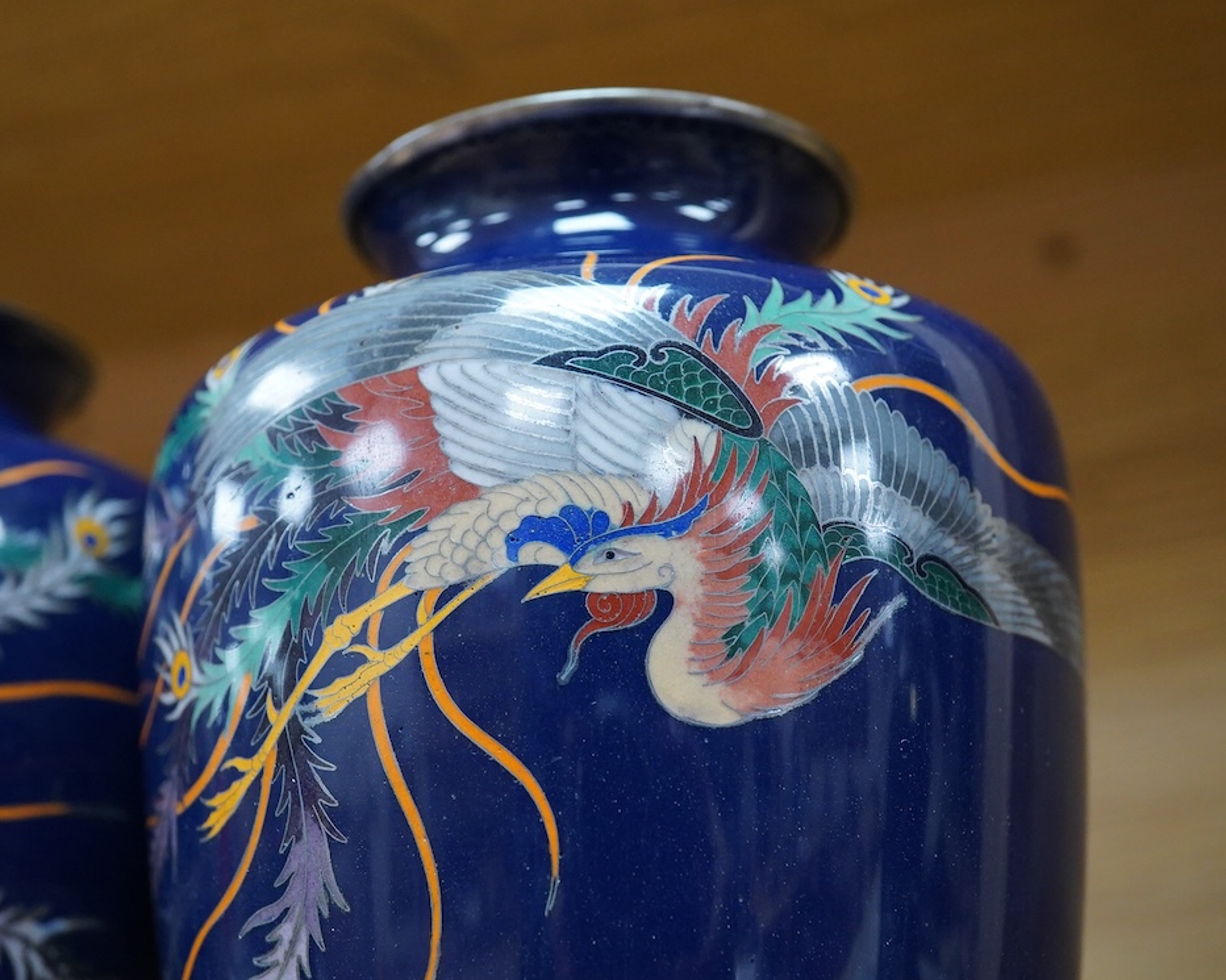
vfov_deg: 29.7
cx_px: 561
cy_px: 488
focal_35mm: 51
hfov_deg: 36.6
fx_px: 1850
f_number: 8
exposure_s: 1/160
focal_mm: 30
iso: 2500
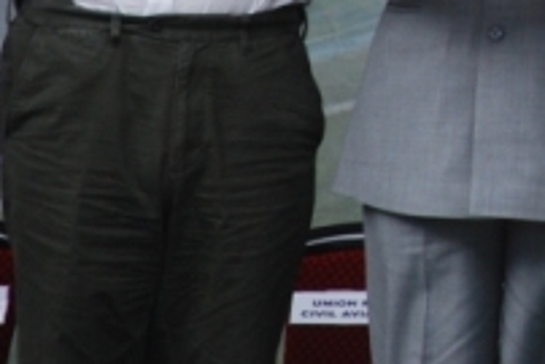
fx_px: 14422
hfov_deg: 2.2
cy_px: -341
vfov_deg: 1.4
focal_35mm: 952
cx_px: 1063
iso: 400
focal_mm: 160
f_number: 5.3
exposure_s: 1/320
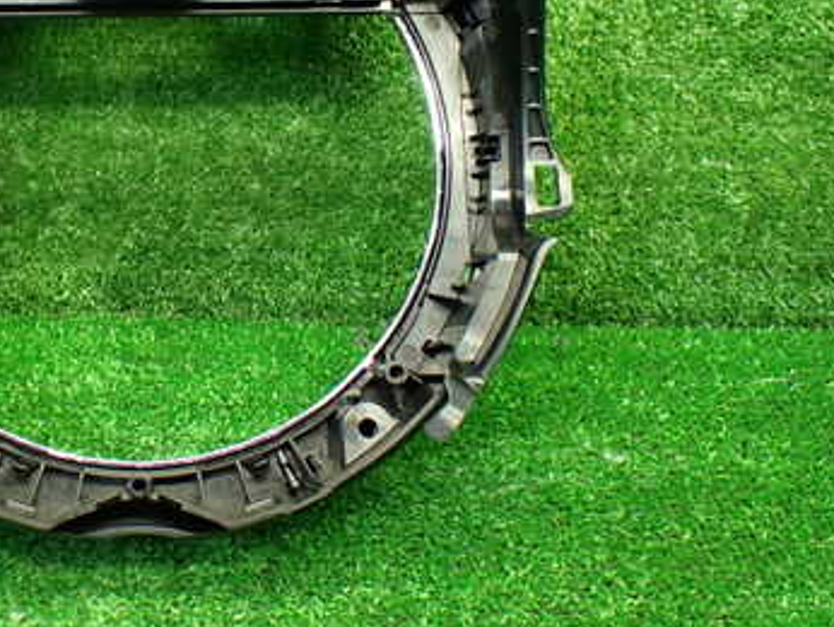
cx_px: 145
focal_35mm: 52
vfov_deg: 27.8
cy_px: 174
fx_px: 1254
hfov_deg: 35.4
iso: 800
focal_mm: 5.4
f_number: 2.3
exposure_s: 1/100
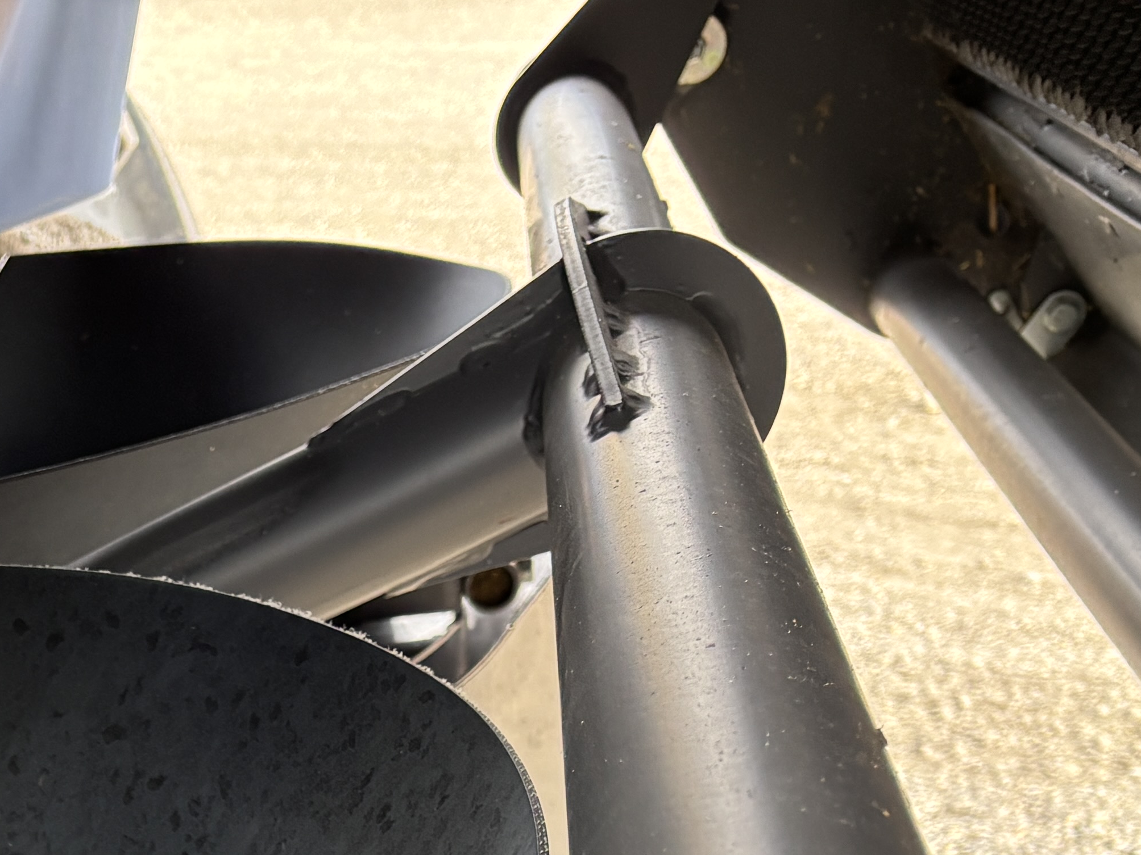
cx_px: -276
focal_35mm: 74
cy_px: 1215
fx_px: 2439
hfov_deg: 23.7
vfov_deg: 18.1
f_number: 1.6
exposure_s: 1/69
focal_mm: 5.96
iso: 125
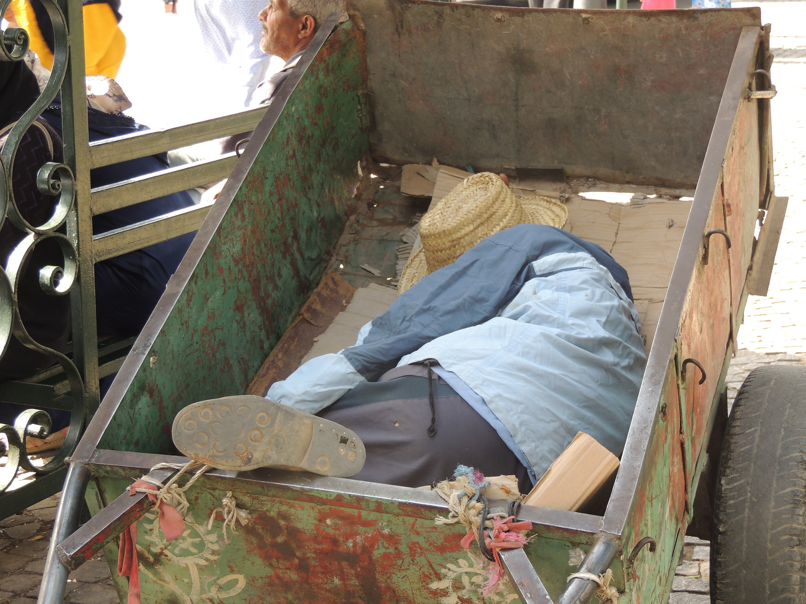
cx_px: 403
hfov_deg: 23.0
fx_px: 1979
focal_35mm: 85
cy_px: 302
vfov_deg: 17.4
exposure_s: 1/100
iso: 140
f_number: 4
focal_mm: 15.1
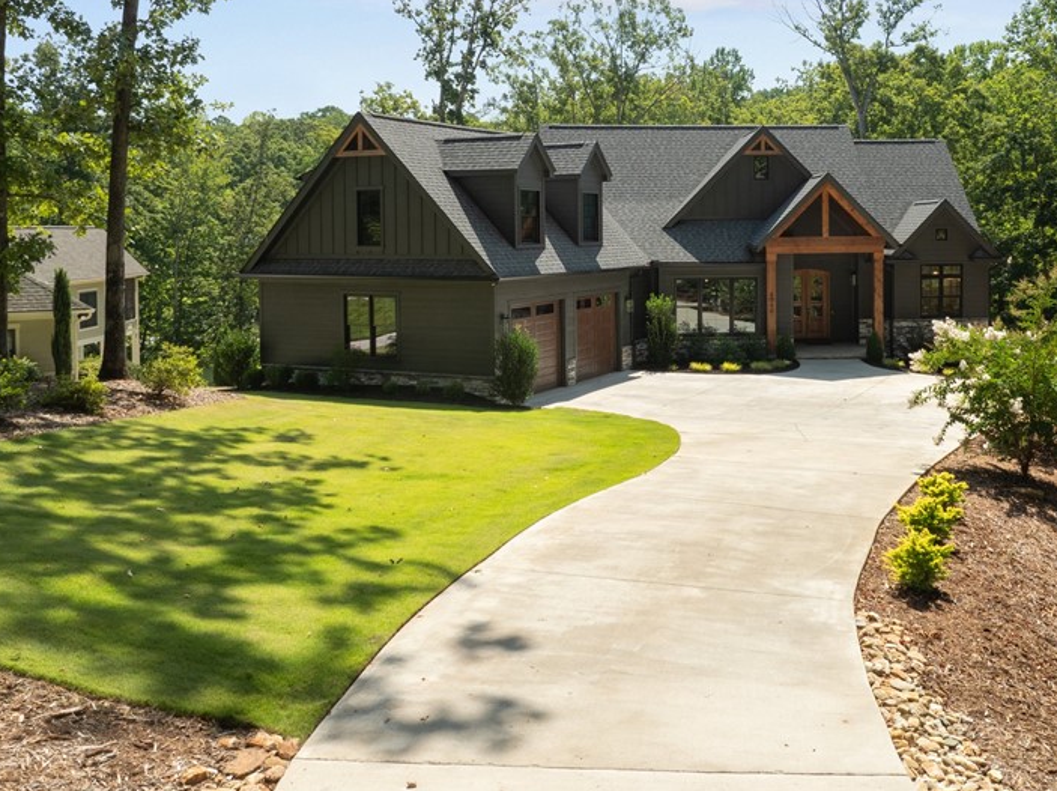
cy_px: 252
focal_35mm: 35
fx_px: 1068
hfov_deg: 52.0
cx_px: 670
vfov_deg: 40.1
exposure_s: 1/50
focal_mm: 12.29
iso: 100
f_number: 4.5
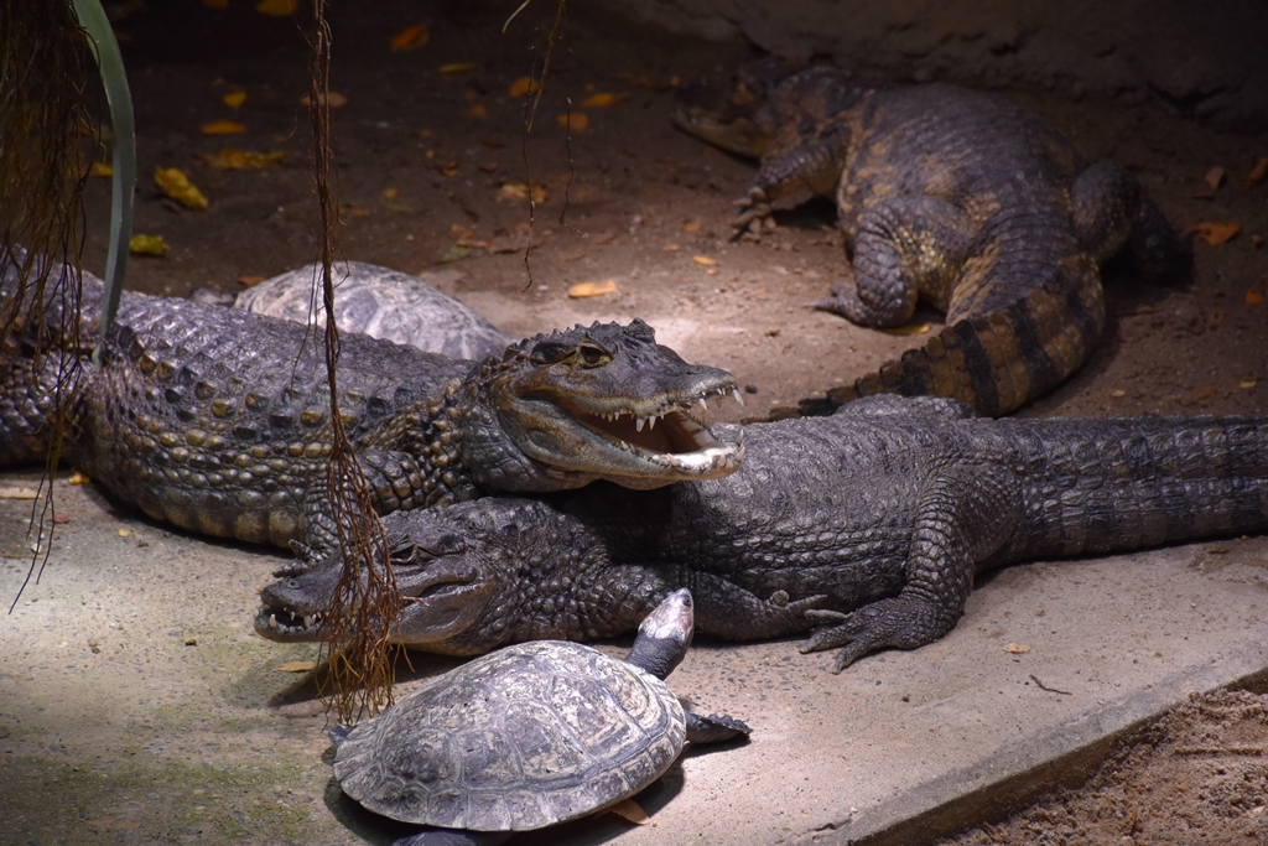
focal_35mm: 210
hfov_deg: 9.8
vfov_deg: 6.5
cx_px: 634
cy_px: 423
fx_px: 7397
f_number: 5.6
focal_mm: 140
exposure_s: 1/800
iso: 800
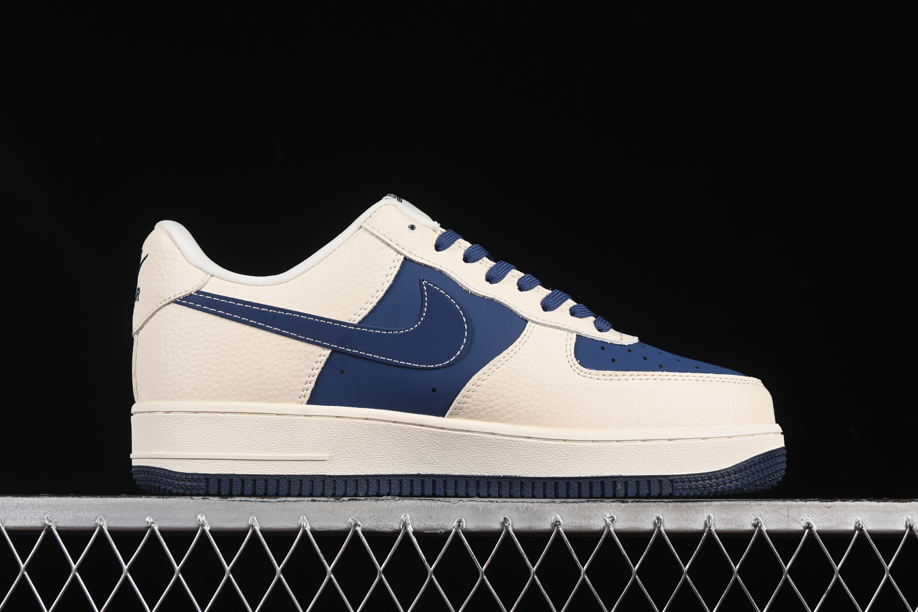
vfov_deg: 18.2
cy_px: 306
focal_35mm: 75
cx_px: 459
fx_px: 1912
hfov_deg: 27.0
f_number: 8
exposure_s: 1/80
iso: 160
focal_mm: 50
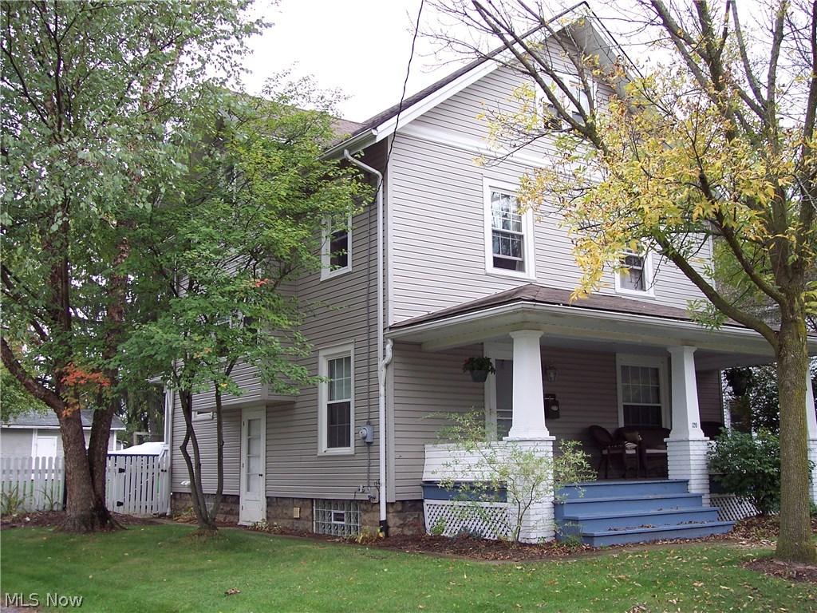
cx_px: 408
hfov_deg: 47.9
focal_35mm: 39
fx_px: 920
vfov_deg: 36.8
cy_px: 306
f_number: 3.4
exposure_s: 1/180
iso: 100
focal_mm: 8
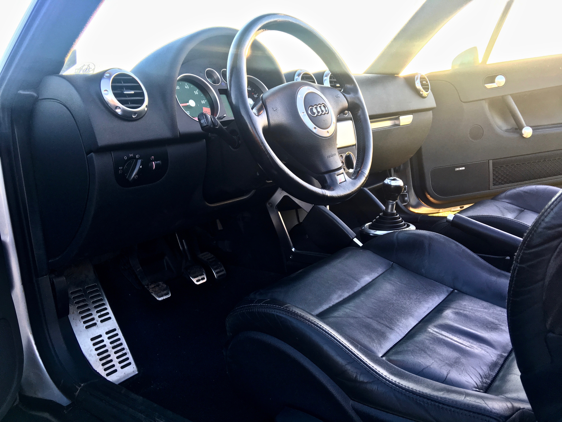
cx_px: 281
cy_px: 211
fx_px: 471
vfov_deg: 48.2
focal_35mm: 29
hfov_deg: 61.7
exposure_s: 1/40
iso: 32
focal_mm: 4.15
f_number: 2.2
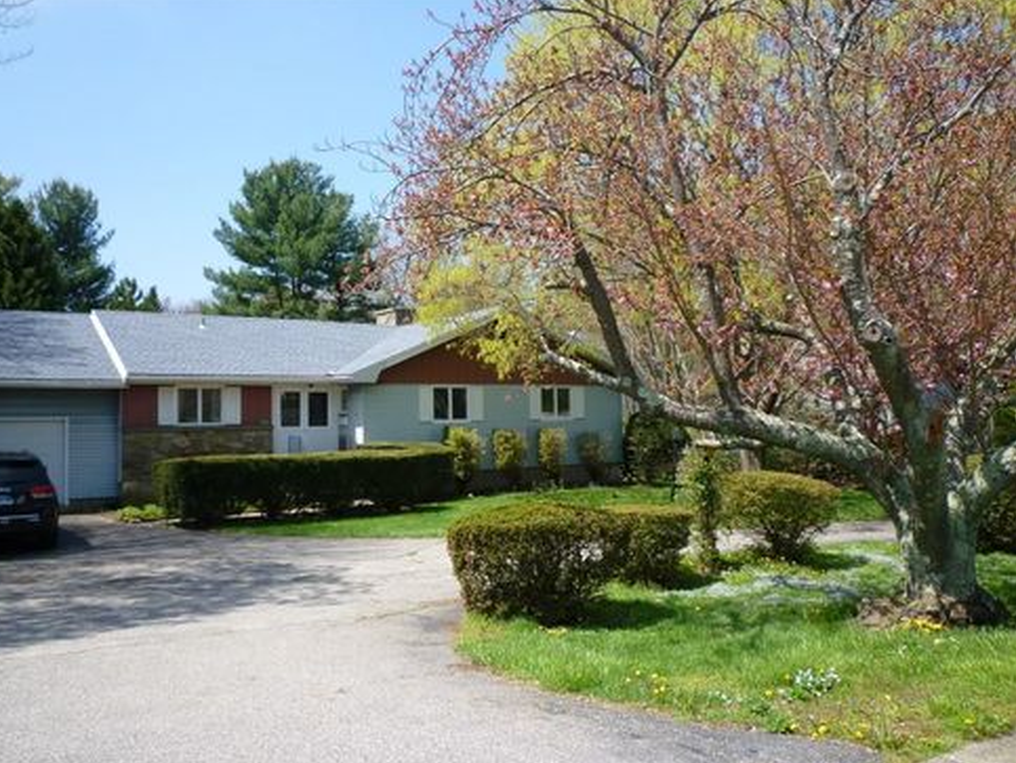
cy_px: 386
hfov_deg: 59.9
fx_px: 881
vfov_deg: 46.9
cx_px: 492
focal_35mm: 30
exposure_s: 1/500
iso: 80
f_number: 3.3
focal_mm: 5.2
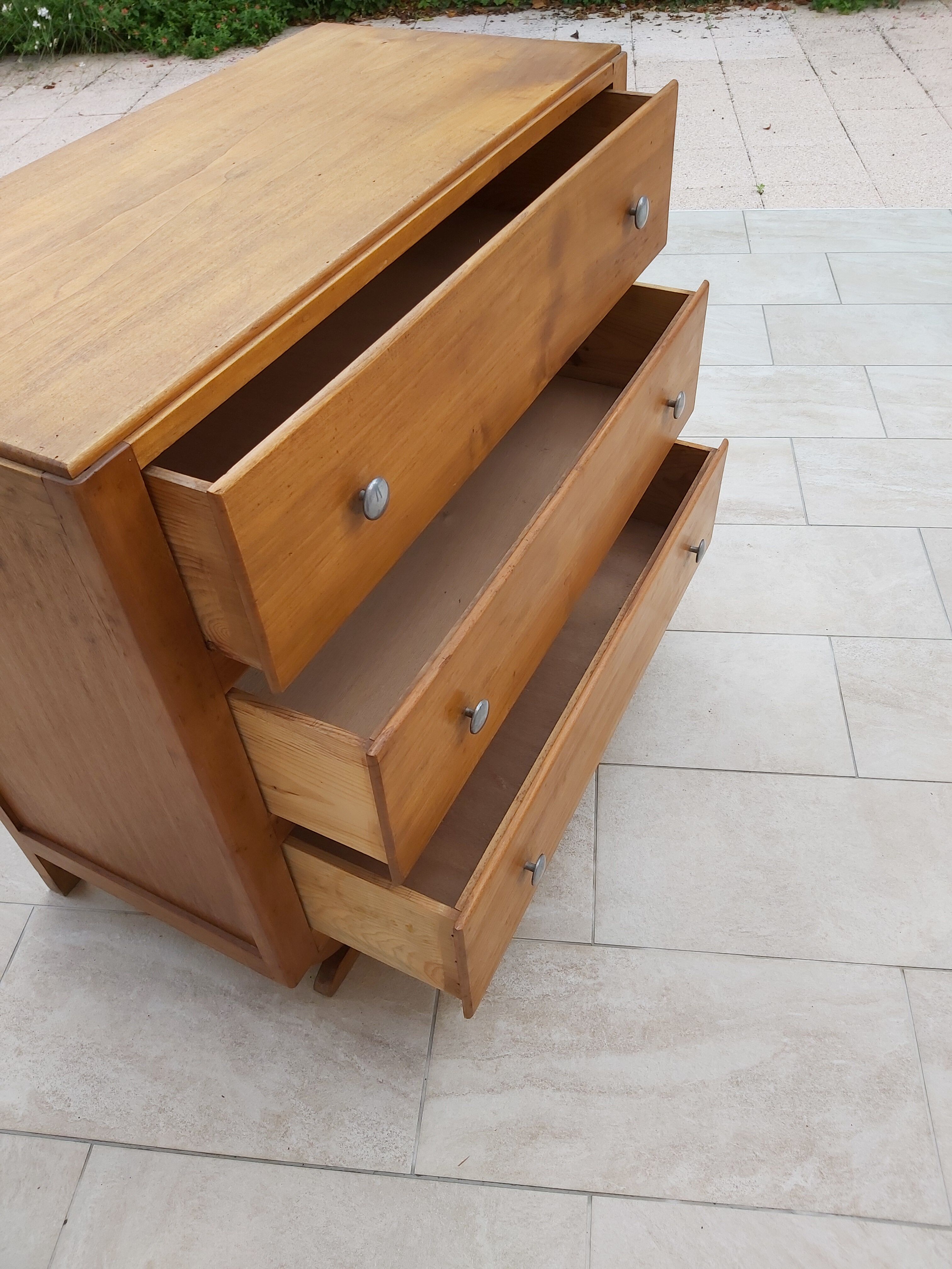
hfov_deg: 53.1
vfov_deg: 67.3
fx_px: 953
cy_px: 634
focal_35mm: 26
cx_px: 476
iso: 64
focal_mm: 3.92
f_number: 1.7
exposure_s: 1/283
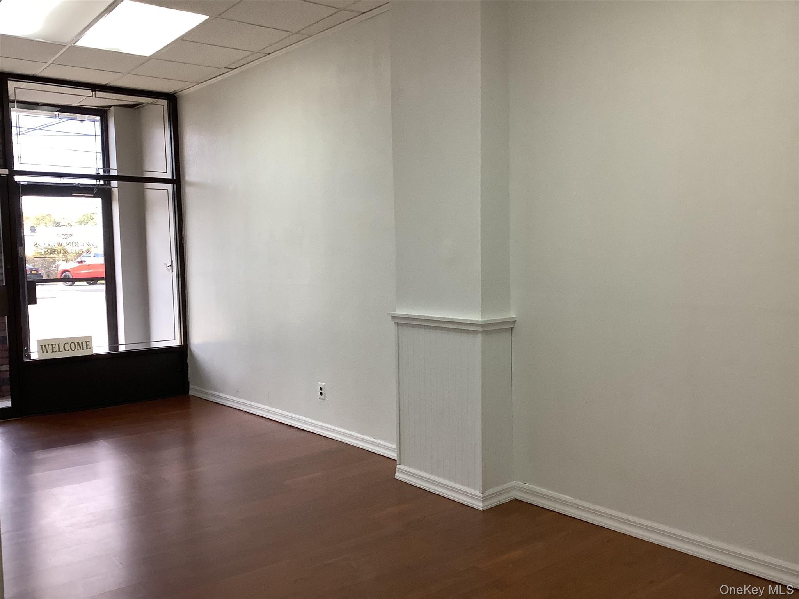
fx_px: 716
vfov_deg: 45.4
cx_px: 400
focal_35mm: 31
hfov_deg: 58.4
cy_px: 300
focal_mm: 3.3
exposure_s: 1/60
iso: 100
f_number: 2.4
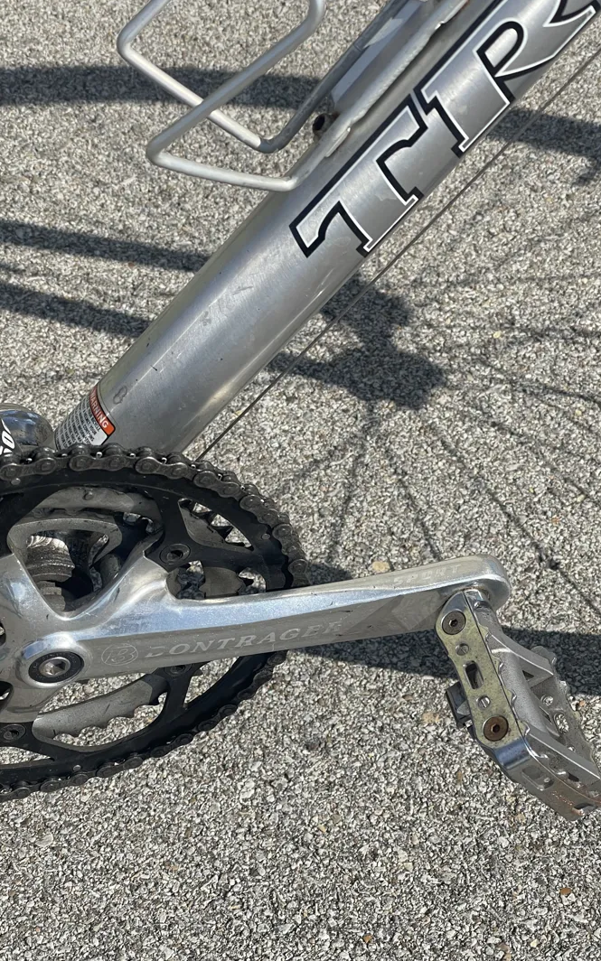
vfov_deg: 30.2
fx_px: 1782
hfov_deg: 19.1
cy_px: 480
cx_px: 318
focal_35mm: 68
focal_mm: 7.5
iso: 20
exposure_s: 1/1193
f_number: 2.2
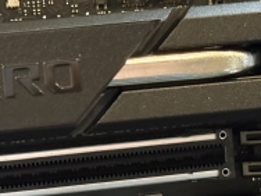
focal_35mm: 171
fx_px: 1289
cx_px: 81
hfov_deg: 11.5
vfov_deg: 8.7
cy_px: 159
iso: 640
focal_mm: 6.76
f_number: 1.78
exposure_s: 1/30
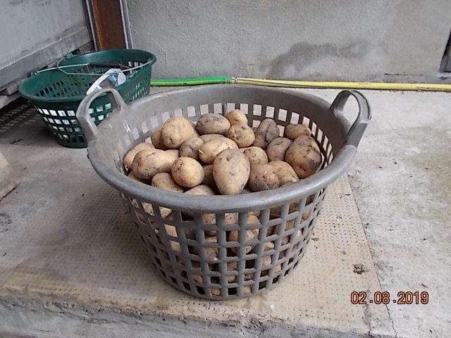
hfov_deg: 67.3
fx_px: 339
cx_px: 226
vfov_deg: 53.1
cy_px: 169
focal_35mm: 26
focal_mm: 4.6
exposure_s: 1/100
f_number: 3.2
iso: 80
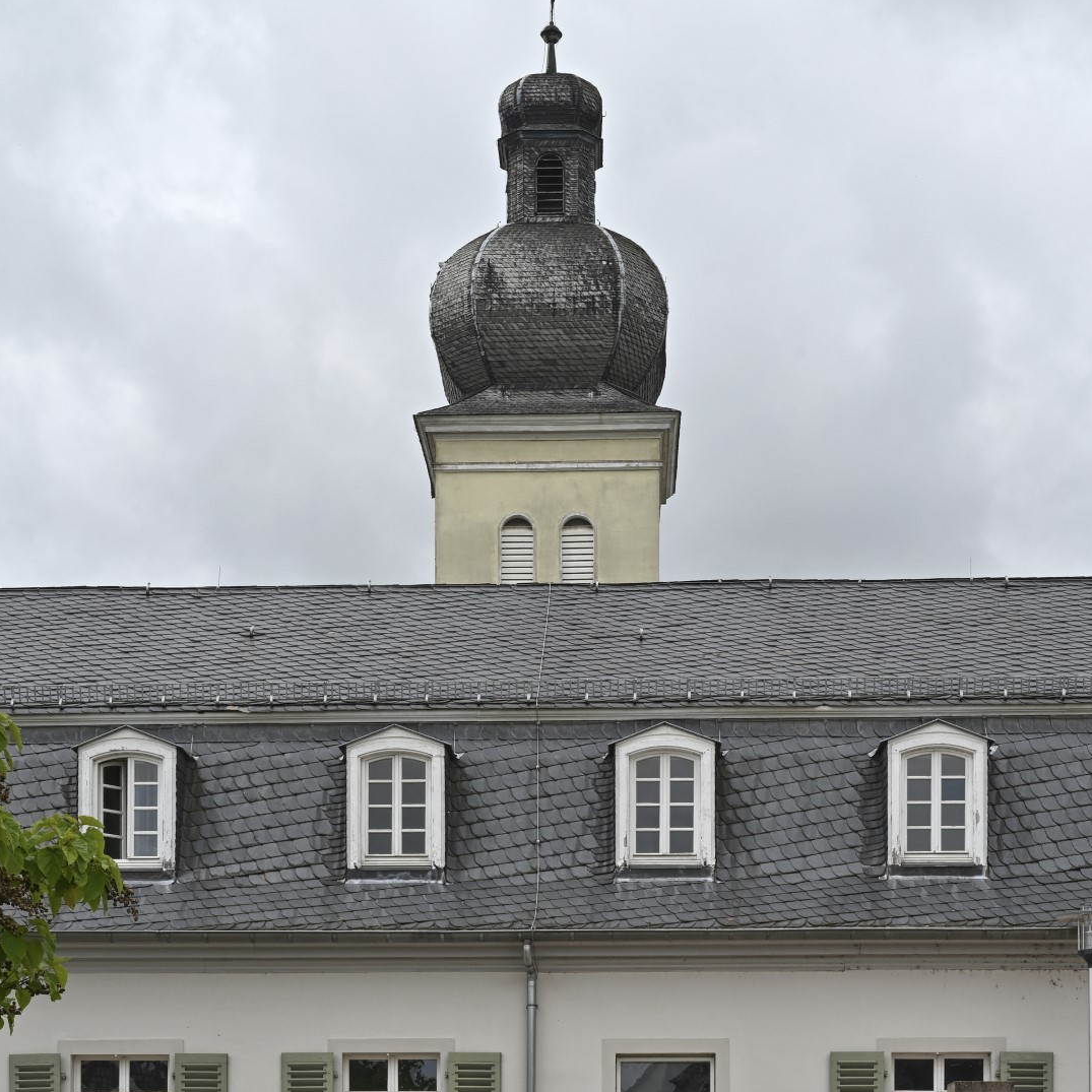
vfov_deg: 29.0
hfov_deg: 29.1
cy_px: 625
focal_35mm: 59
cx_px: 545
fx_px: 2106
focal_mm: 46
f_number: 13
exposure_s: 1/640
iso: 200
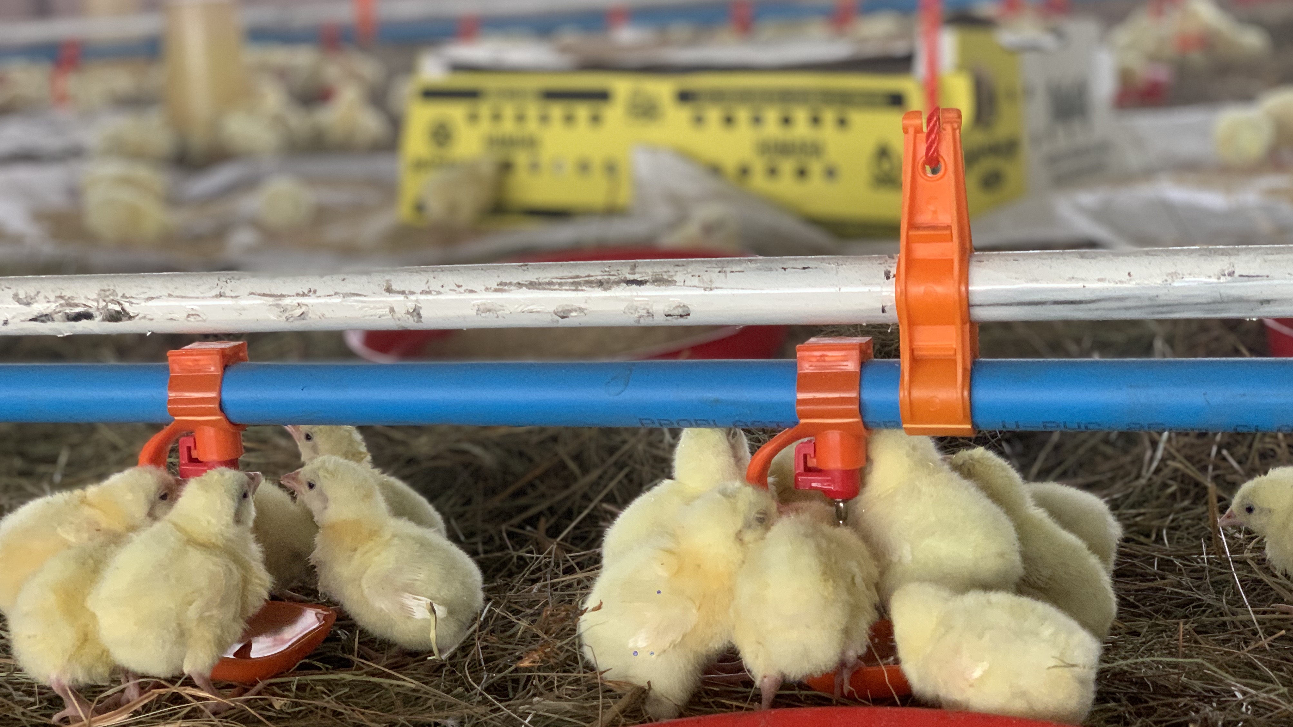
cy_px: 457
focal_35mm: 57
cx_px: 650
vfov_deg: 21.0
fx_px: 1954
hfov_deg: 36.6
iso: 200
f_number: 2.4
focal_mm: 6
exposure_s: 1/60
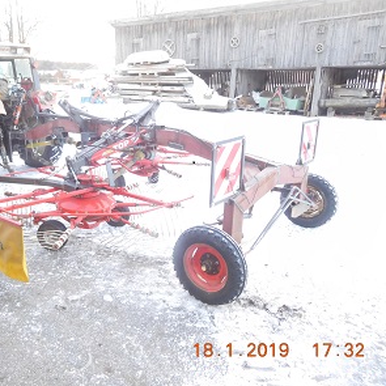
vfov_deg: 54.0
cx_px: 136
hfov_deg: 53.2
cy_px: 195
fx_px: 378
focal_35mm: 30
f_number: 3.4
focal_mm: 4.5
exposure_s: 1/30
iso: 560
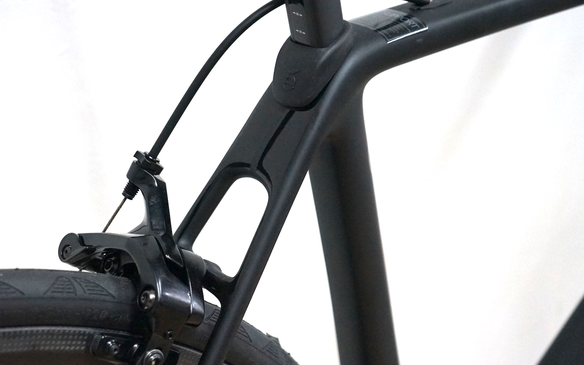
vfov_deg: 20.6
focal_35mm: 63
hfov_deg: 32.4
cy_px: 229
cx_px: 243
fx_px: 1003
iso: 4000
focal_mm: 48
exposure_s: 1/160
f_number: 5
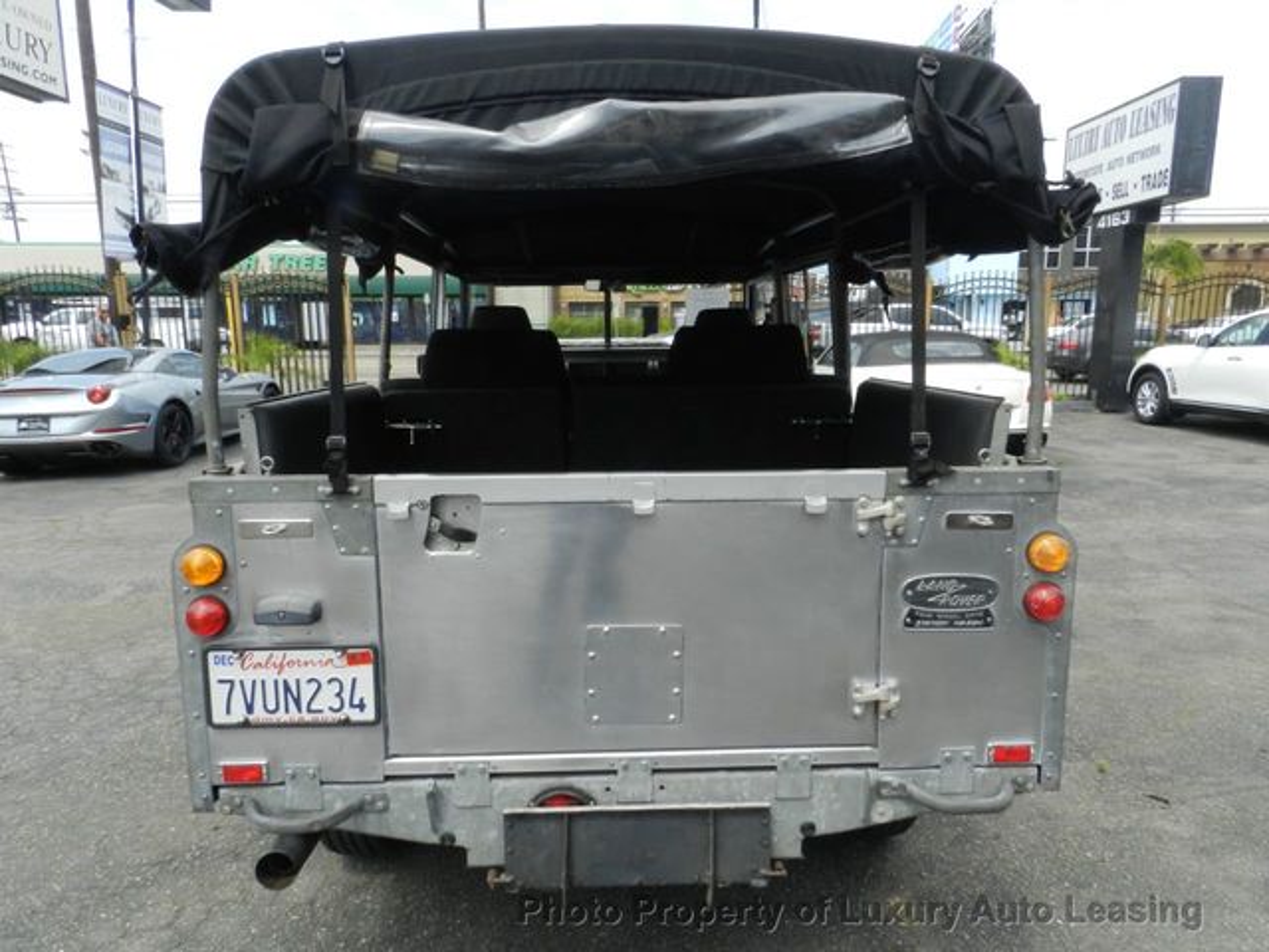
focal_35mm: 23
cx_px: 634
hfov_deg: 73.9
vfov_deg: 58.9
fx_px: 843
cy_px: 476
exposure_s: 1/125
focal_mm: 4
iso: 160
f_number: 8
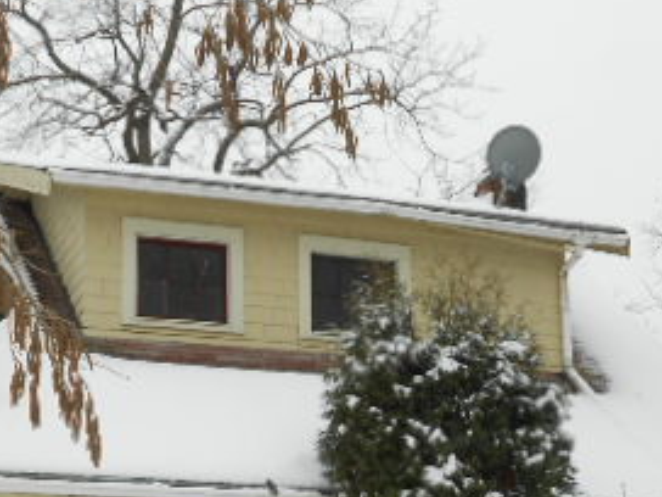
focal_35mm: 87
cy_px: 568
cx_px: 321
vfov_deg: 16.4
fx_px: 1664
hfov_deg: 22.5
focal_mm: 6.7
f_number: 3.9
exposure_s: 1/320
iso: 80
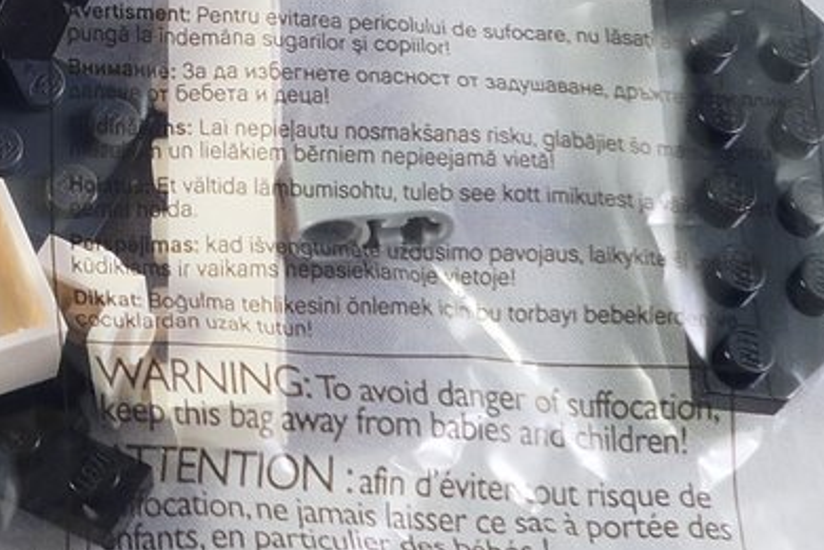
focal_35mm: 217
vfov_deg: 6.3
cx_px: -271
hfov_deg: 9.3
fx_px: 4968
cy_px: -230
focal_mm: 9.8
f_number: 4.5
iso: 80
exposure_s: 1/2
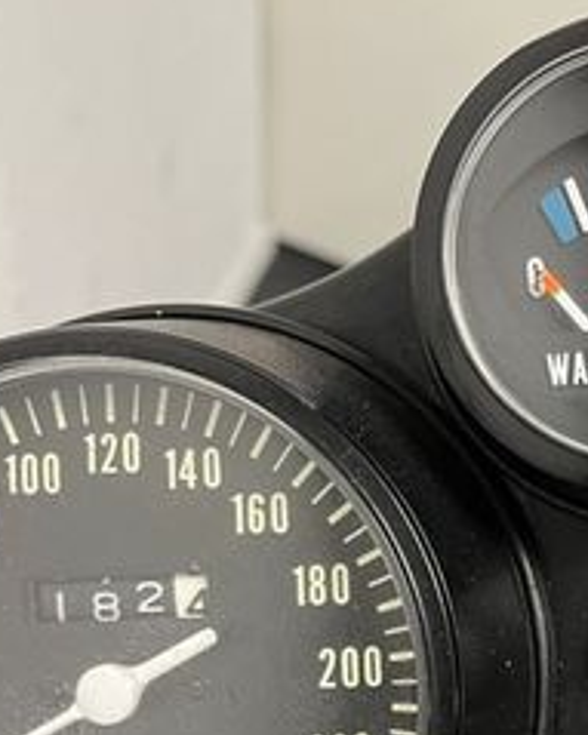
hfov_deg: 21.4
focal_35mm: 68
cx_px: 643
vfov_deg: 27.3
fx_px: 1480
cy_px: 606
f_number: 1.6
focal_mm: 5.1
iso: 200
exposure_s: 1/50
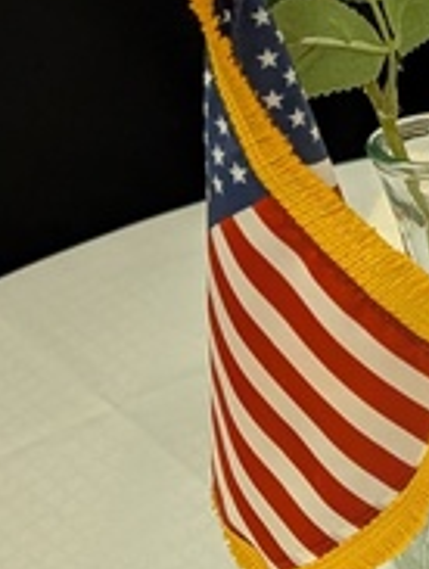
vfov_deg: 14.3
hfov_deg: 10.1
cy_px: 678
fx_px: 2207
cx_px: 925
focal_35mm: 134
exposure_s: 1/81.5
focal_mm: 6.9
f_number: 1.68
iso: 25
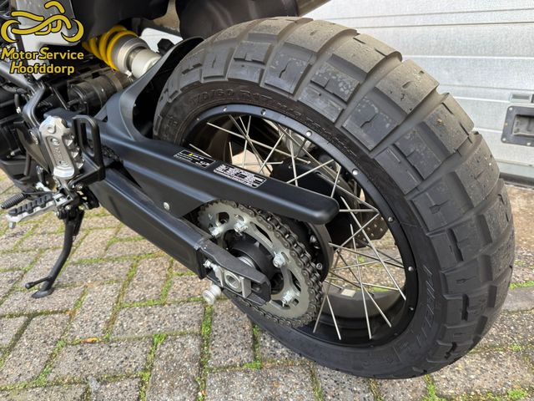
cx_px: 267
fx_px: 370
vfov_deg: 56.8
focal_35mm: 24
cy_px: 200
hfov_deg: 71.6
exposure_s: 1/275
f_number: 1.78
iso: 100
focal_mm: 6.76
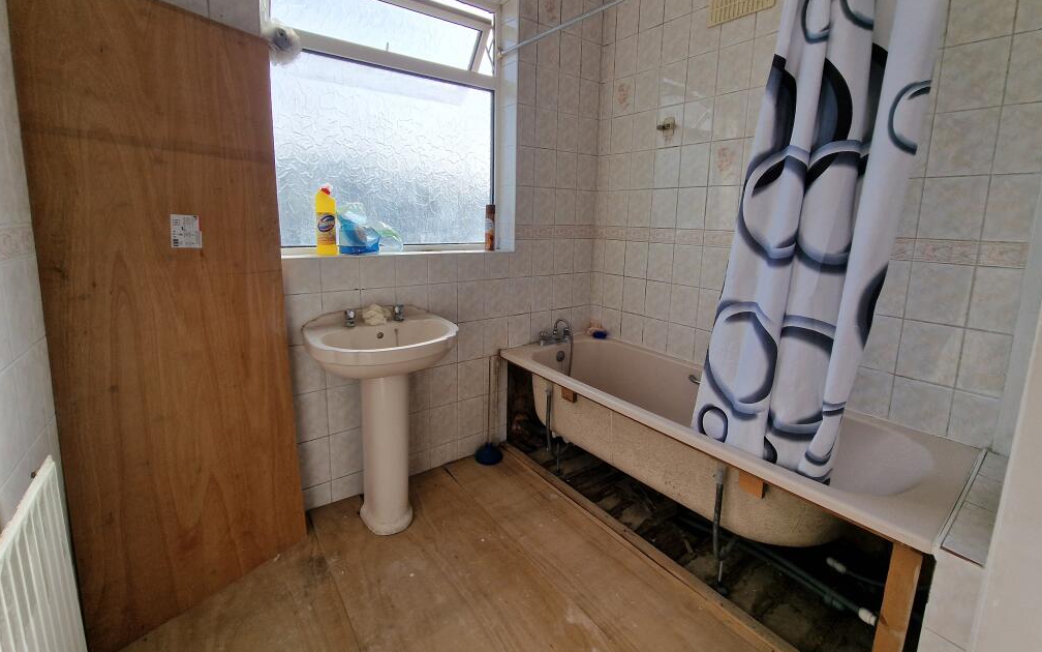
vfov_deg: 78.1
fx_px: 398
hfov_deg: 105.3
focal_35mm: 14
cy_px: 277
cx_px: 524
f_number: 2.2
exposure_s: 1/726
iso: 50
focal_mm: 2.2
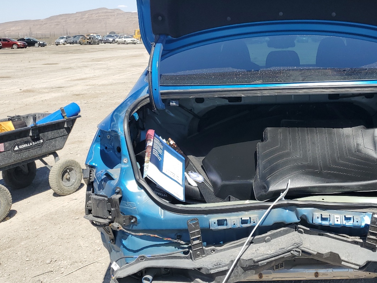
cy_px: 126
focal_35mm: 39
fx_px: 425
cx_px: 266
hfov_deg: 46.7
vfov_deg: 36.8
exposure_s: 1/2500
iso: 50
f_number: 1.5
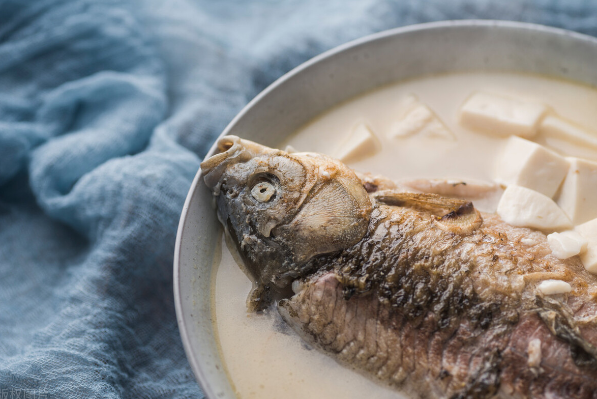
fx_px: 1526
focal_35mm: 92
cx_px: 299
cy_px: 202
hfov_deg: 22.1
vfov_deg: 14.9
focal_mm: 90
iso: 100
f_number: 5.6
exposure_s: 1/100
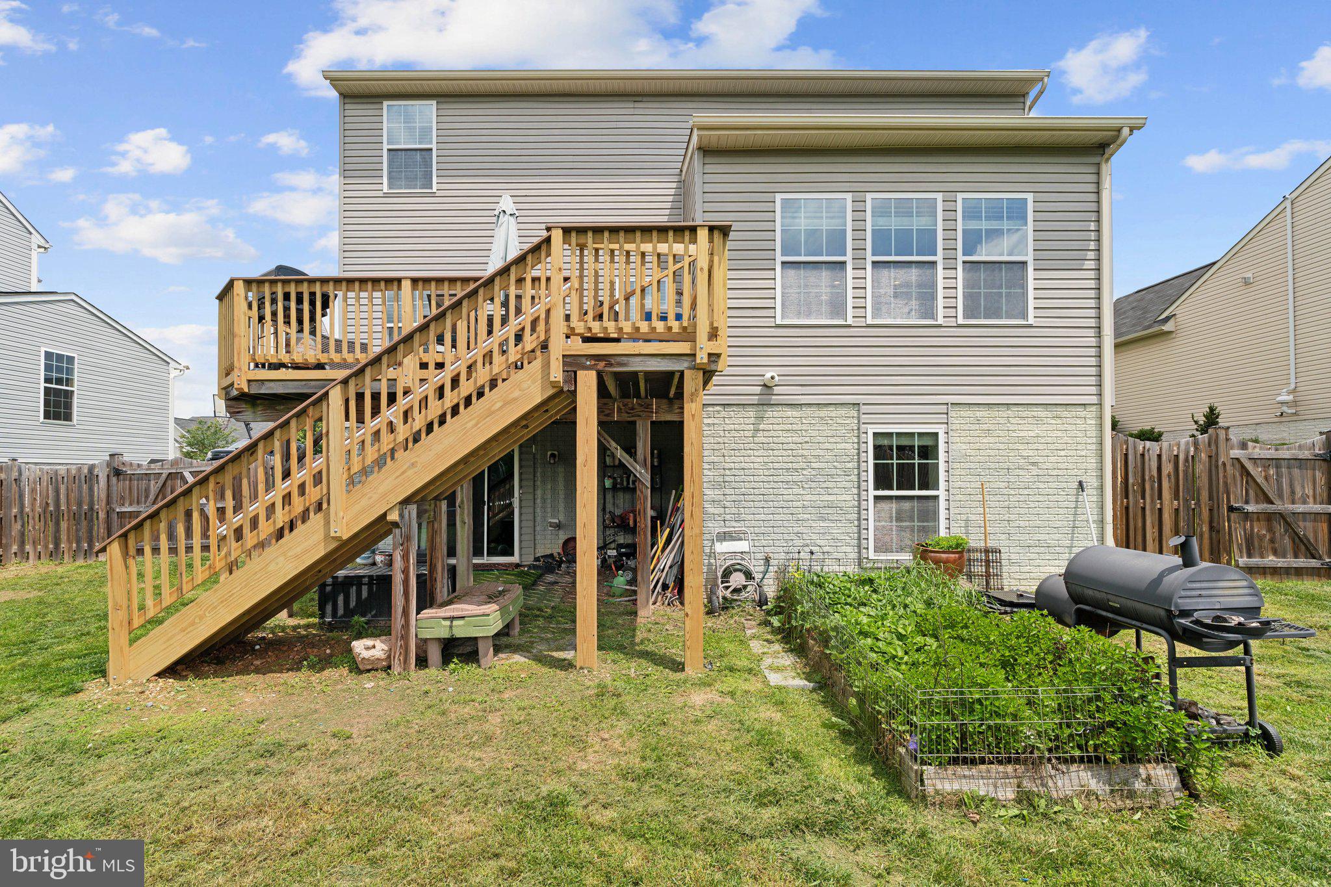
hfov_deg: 96.7
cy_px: 444
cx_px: 666
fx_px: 591
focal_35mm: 16
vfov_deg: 73.7
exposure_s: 1/400
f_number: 8
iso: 200
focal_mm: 16
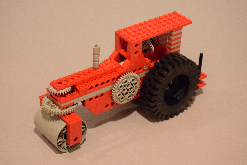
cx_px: 124
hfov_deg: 24.6
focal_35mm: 82
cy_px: 82
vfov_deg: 16.6
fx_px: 566
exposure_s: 1/60
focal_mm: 55
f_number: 5.6
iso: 5600
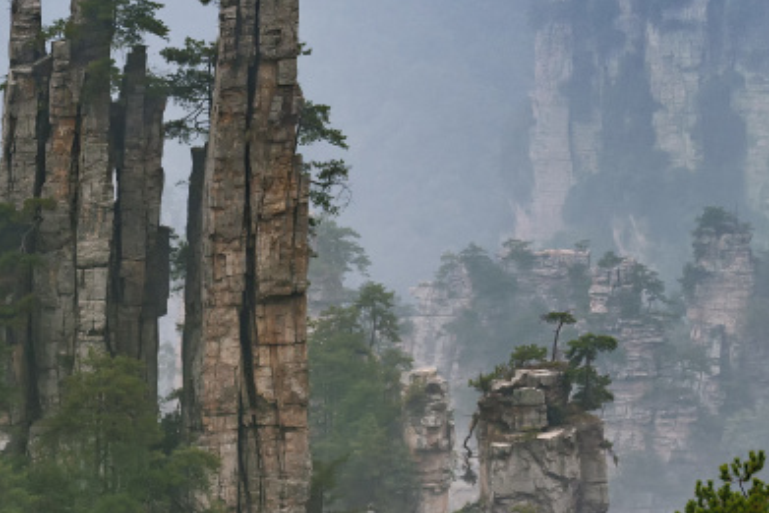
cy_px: 278
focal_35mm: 264
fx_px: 5641
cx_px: -173
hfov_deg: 7.7
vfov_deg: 5.2
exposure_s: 1/200
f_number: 9
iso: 400
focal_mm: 86
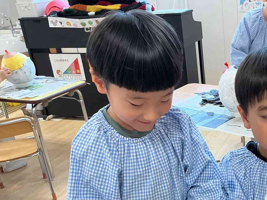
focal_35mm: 51
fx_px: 393
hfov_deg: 35.7
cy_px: 165
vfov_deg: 27.9
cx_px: 229
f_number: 1.8
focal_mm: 3
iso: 50
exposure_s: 1/120
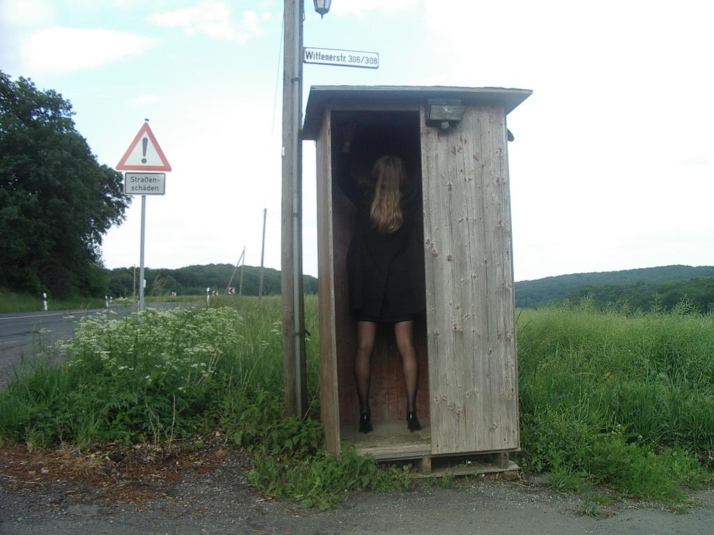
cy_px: 268
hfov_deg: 49.0
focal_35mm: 38
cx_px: 357
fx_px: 784
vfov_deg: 37.7
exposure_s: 1/100
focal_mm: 5.8
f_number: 4.8
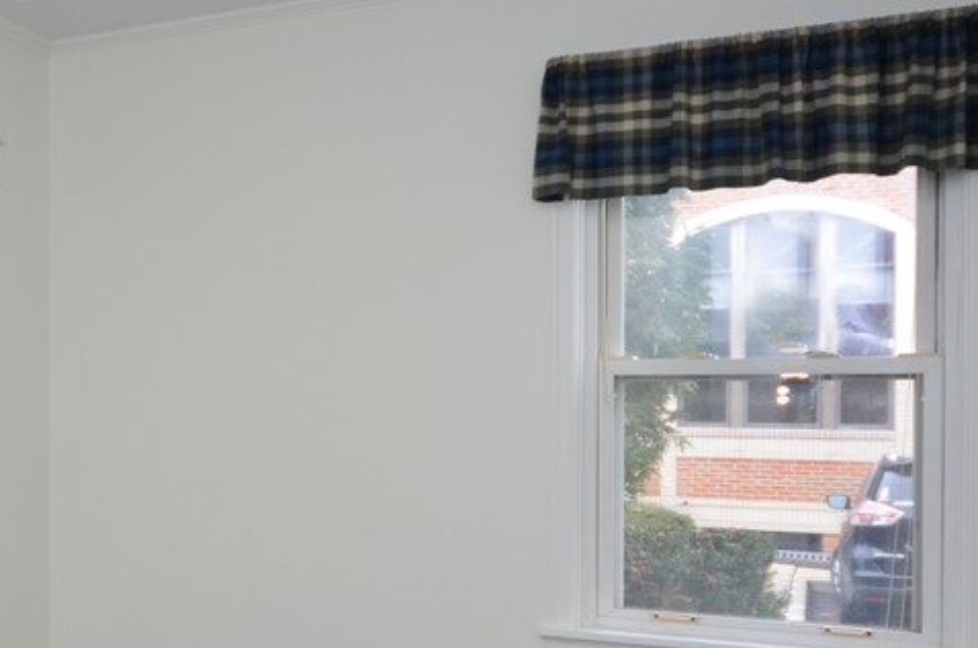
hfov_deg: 44.6
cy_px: 377
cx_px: 163
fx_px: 1112
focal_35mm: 41
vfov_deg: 32.5
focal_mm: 12
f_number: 5.6
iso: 800
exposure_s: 1/200
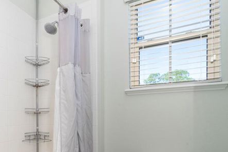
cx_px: 66
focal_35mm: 27
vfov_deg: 46.0
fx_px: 171
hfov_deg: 64.6
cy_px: 116
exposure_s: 1/60
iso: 1000
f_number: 22
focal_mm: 17
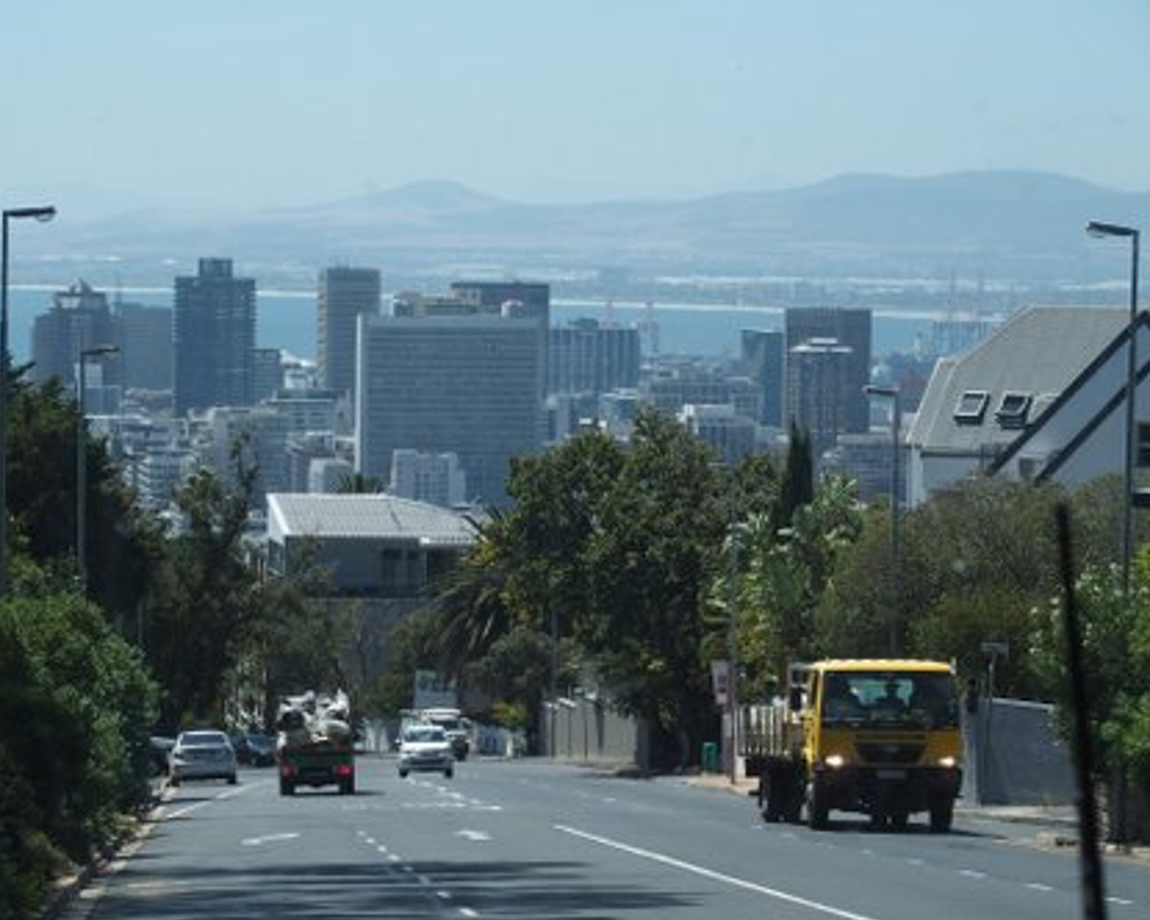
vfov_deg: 11.0
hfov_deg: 13.8
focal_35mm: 140
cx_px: 504
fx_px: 4765
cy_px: 488
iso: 100
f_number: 4
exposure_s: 1/1000
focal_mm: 26.2
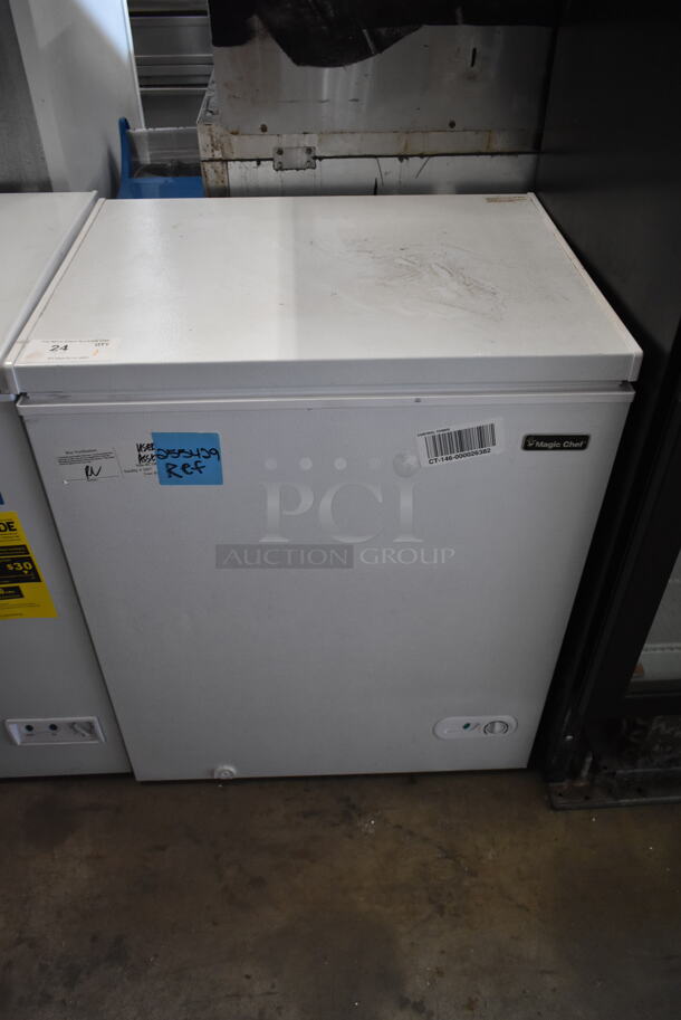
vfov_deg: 67.3
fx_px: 765
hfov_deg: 48.0
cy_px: 510
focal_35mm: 27
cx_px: 340
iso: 1600
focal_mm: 18
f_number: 3.5
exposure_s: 1/125
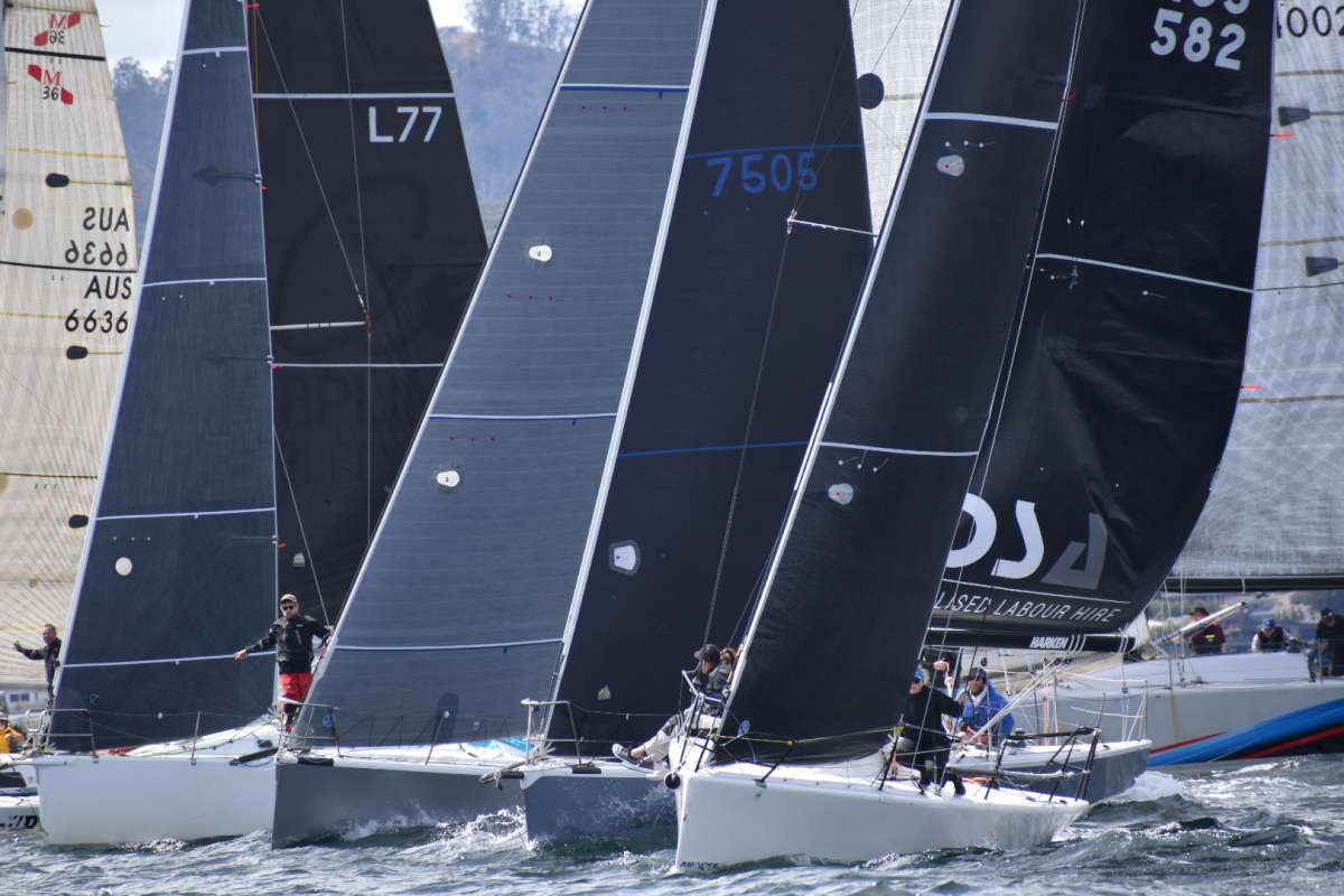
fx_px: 16799
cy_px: 448
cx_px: 672
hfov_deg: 4.6
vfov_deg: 3.1
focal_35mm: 450
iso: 450
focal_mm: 300
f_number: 6.3
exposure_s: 1/1000
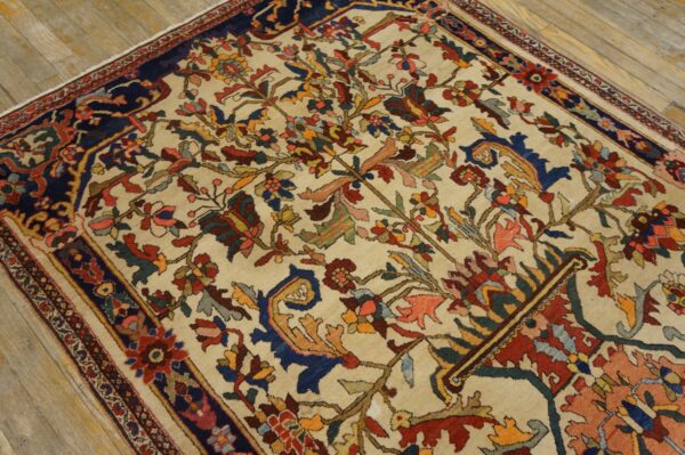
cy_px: 228
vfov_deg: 41.6
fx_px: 599
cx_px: 342
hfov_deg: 59.5
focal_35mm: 32
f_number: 4
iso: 1000
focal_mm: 21
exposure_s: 1/60
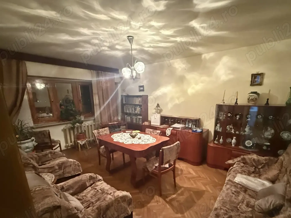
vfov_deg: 74.0
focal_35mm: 17
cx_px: 159
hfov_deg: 90.8
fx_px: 143
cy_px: 130
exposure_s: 1/50
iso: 1250
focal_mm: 2.22
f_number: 2.2
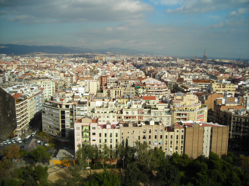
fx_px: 273
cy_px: 93
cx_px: 124
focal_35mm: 38
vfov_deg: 37.7
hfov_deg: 49.0
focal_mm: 6.3
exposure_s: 1/312
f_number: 6.4
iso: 50
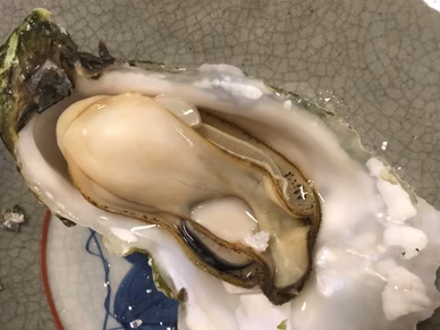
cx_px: 218
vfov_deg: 44.2
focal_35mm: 32
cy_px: 162
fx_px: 407
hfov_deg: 56.8
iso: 160
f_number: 2.4
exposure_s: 1/30
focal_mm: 3.3
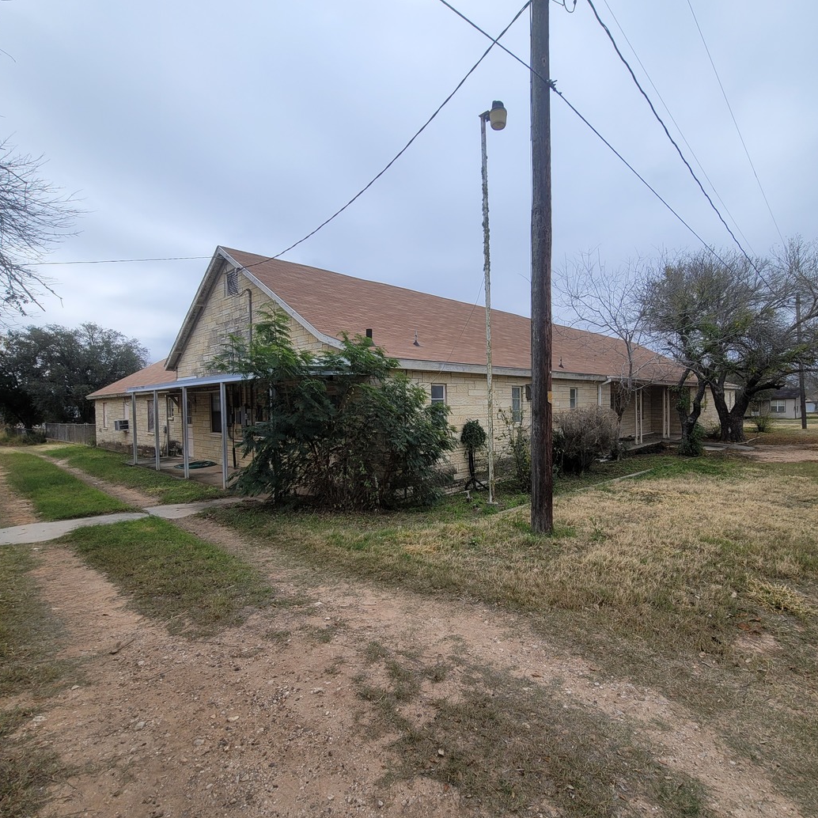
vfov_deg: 87.4
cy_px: 412
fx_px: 428
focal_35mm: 16
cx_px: 445
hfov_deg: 87.2
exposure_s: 1/1761
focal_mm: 2.2
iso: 64
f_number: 2.2
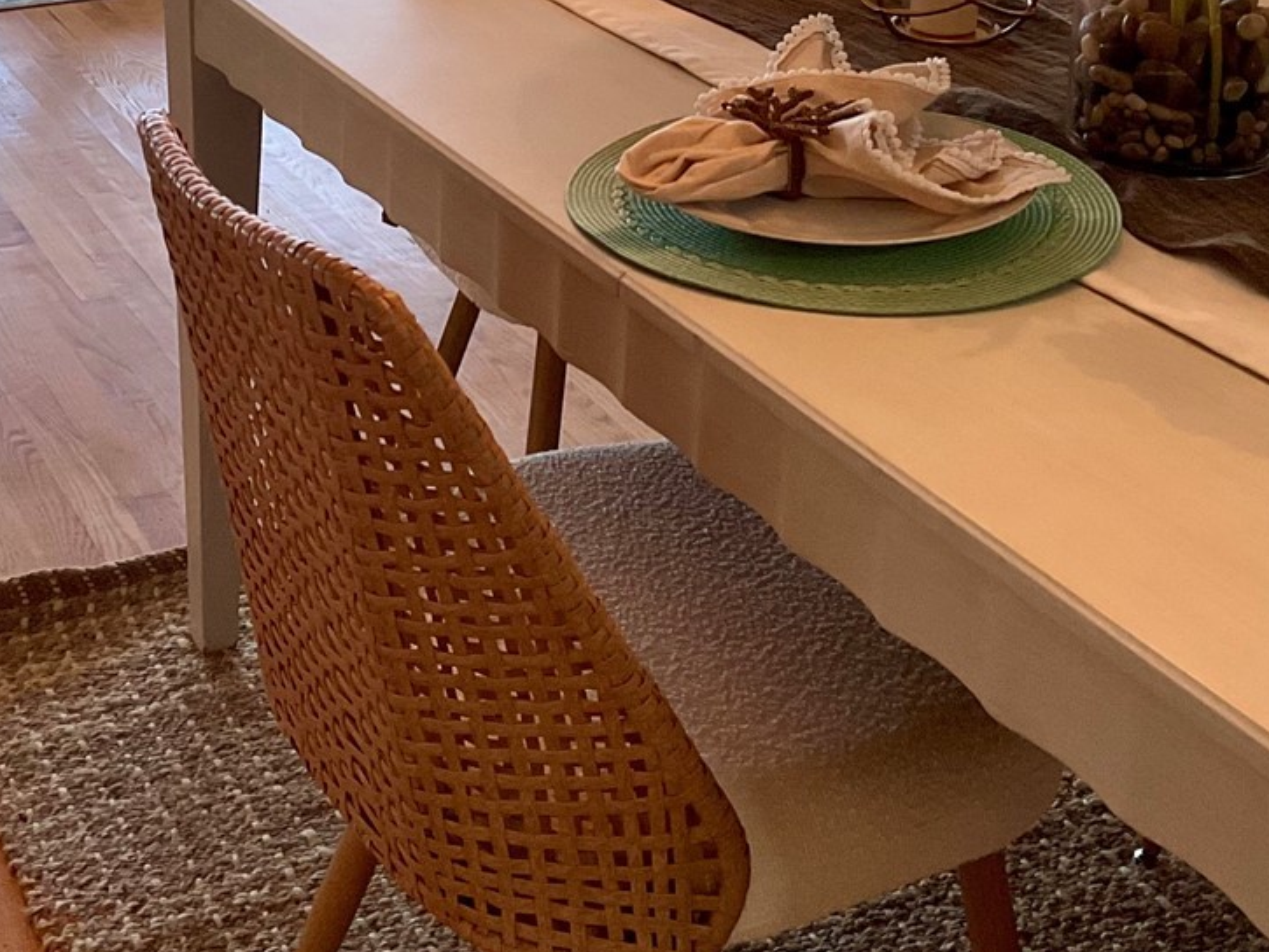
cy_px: -74
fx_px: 2347
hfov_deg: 30.1
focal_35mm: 64
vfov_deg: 21.8
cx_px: 466
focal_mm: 3
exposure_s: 1/120
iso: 64
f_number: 1.8
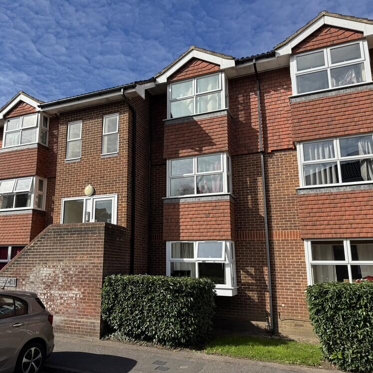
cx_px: 143
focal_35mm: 29
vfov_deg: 55.6
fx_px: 354
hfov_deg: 55.1
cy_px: 191
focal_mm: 6.76
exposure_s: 1/4310
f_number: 1.78
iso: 80
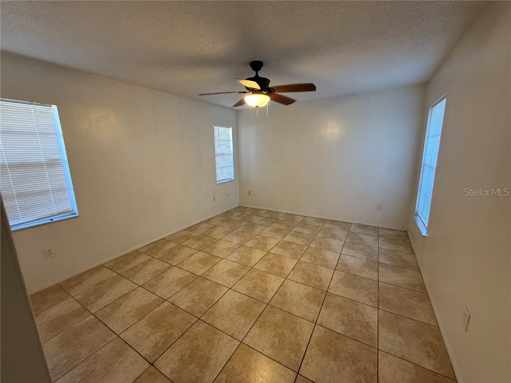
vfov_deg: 85.7
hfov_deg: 102.1
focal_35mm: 14
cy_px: 192
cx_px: 256
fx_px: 207
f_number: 2.2
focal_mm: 2.22
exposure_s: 1/60
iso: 320
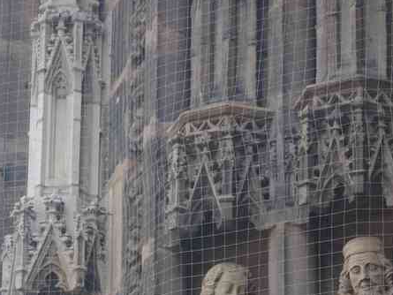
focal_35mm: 178
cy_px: 424
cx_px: 261
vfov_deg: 8.2
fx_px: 2022
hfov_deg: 11.1
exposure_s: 1/100
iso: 800
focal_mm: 55
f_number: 9
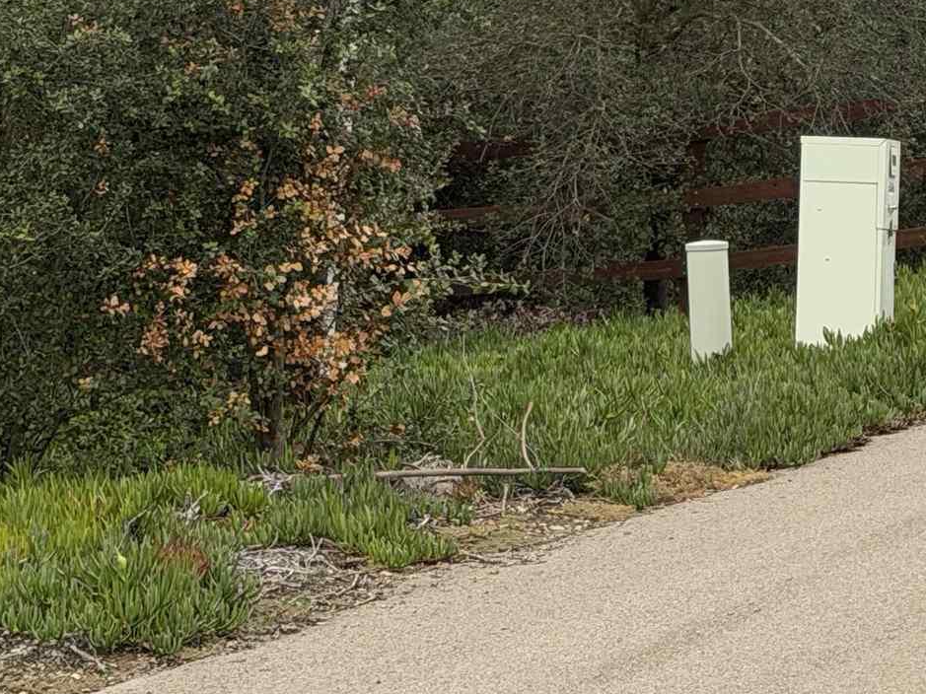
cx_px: 958
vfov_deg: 9.3
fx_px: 4199
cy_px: -174
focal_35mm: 157
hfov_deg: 12.4
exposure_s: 1/615
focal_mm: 6.76
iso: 64
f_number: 1.78
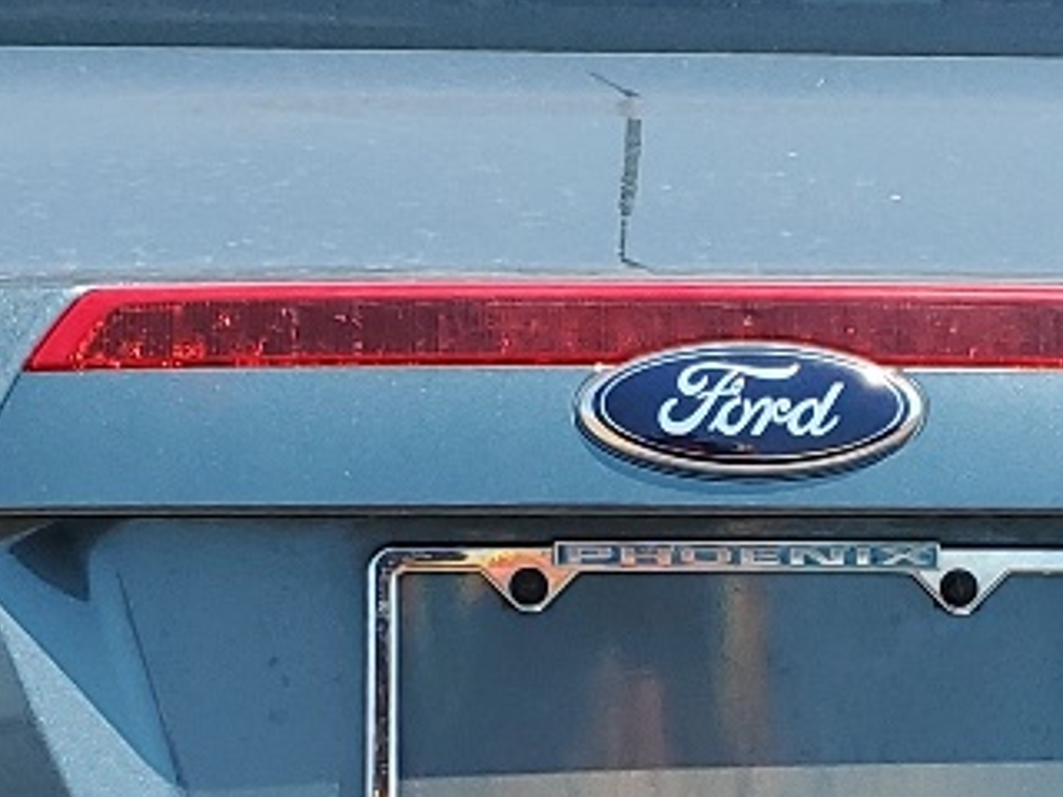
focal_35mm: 130
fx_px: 3992
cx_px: 741
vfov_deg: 11.3
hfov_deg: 15.1
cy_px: 870
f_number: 1.5
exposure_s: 1/2500
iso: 50
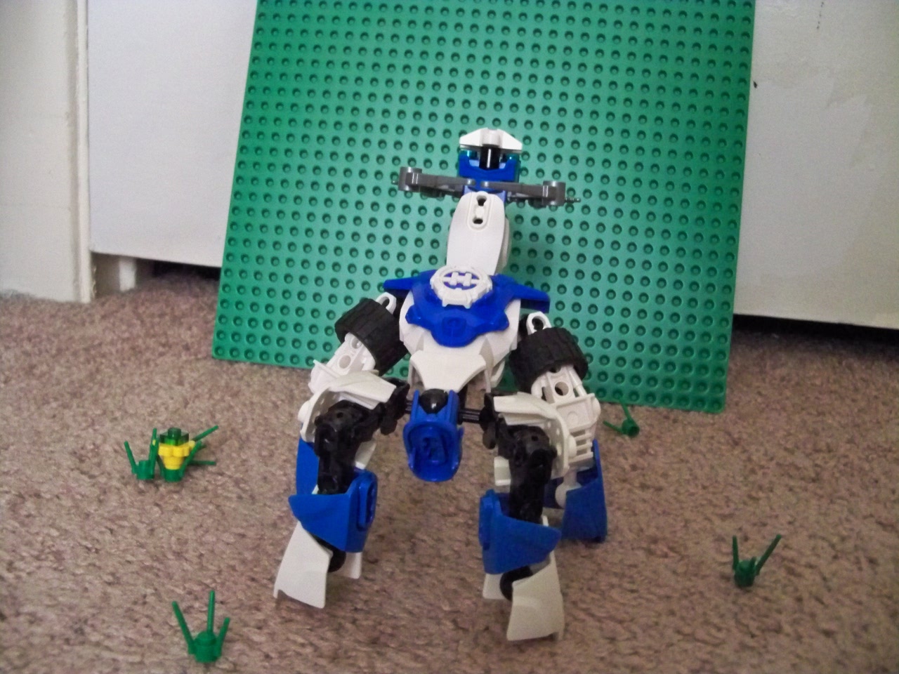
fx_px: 909
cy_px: 337
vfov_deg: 40.7
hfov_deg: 52.6
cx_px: 450
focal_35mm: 35
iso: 1600
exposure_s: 1/8
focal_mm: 6.2
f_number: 3.5
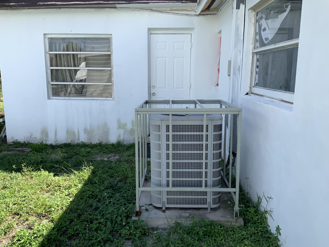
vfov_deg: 48.2
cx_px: 164
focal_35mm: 29
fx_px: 276
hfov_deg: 61.7
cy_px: 124
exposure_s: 1/739
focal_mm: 3
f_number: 1.8
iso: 16
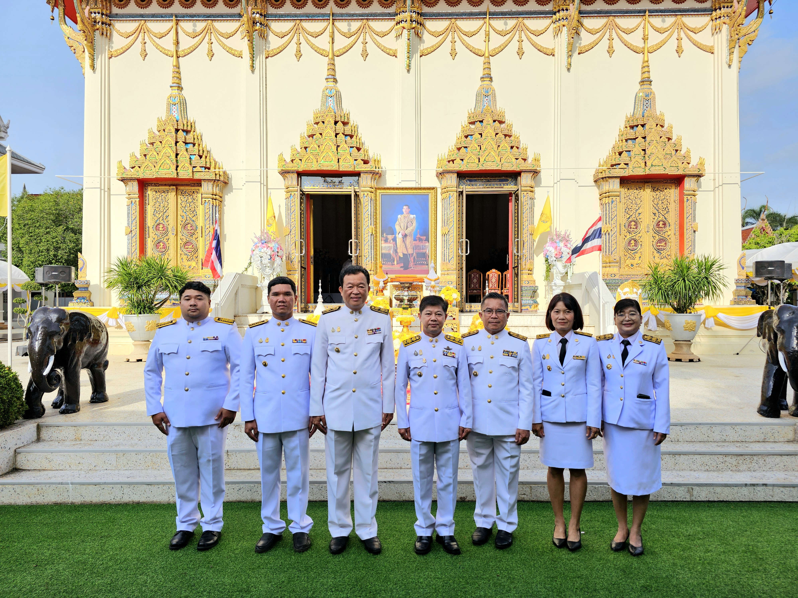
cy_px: 299
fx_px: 530
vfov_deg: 58.9
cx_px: 399
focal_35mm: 23
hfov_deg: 73.9
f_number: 1.7
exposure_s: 1/526
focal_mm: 6.3
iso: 10
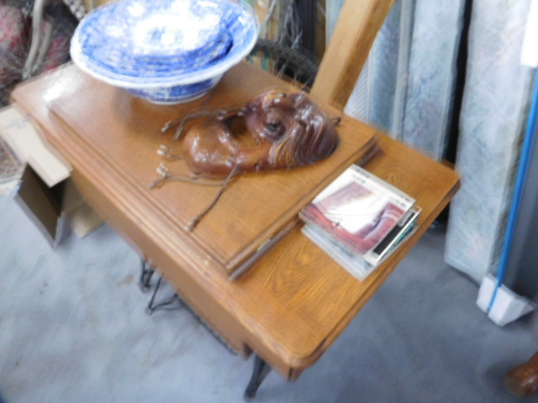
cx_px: 269
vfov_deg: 54.9
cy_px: 202
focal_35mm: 25
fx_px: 389
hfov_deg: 69.4
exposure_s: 1/10
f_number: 3.4
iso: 400
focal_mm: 4.5
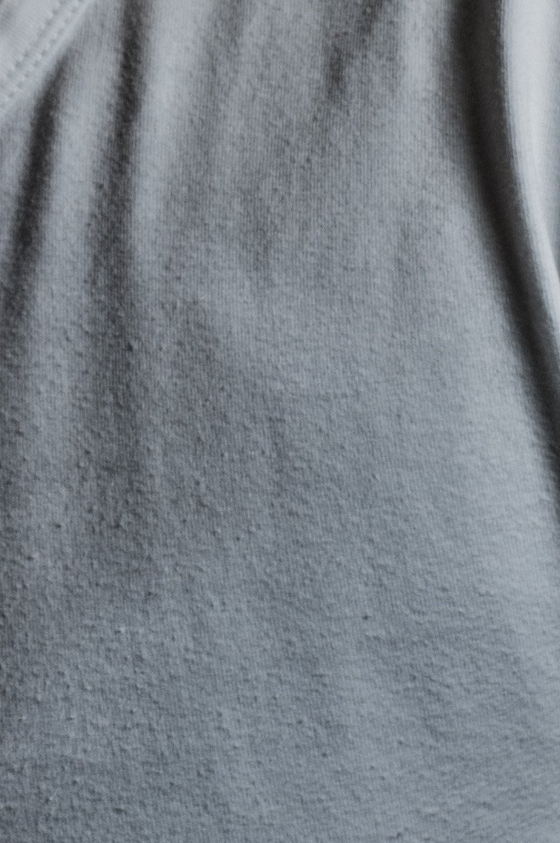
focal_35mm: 294
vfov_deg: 6.9
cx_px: -444
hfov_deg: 4.6
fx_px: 6875
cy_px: -578
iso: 200
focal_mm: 50
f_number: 8
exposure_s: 1/250
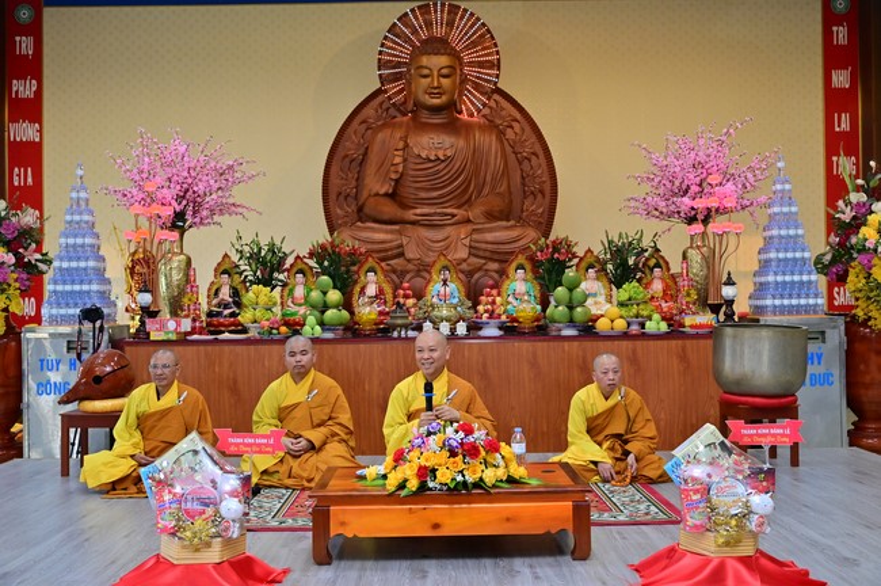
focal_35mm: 38
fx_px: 929
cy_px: 293
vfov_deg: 35.0
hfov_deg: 50.7
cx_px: 440
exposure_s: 1/125
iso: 2000
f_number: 6.3
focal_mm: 38
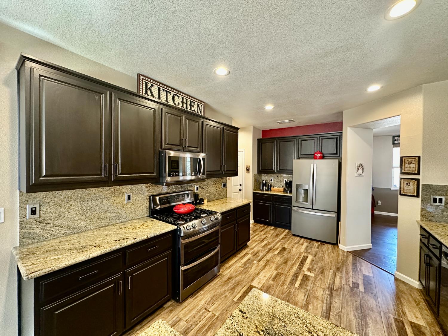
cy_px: 168
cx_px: 224
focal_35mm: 14
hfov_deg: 102.1
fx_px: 181
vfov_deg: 85.7
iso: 640
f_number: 2.2
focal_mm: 2.22
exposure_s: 1/60
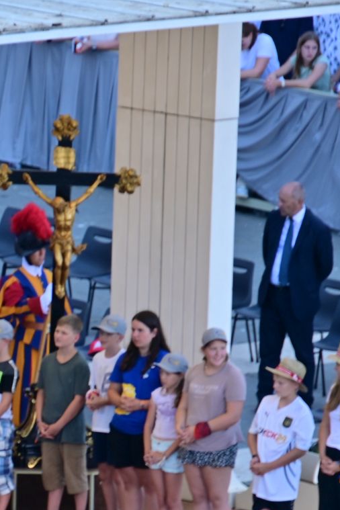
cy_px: 385
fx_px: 11906
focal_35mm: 841
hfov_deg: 1.6
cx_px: -227
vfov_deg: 2.5
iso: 100
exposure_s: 1/80
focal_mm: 185
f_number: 5.6
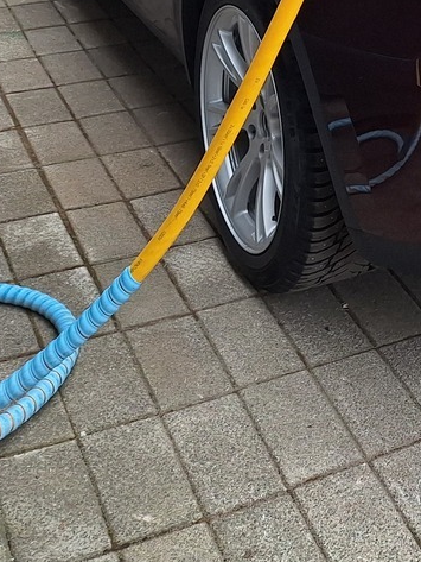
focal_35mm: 70
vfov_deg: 25.5
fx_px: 1135
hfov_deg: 19.2
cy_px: -72
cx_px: 573
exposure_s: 1/208
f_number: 1.8
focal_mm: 5.54
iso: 40
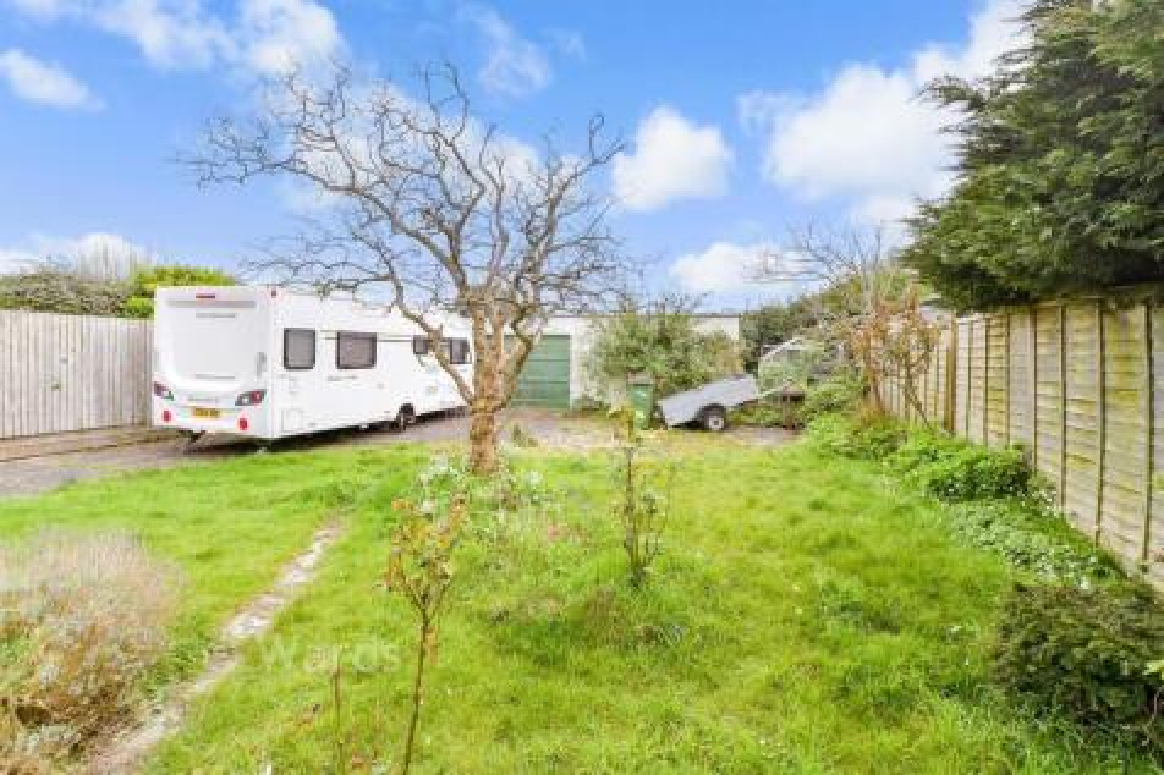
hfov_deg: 100.4
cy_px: 388
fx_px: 485
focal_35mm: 15
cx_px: 582
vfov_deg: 77.3
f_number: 6.3
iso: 160
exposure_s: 1/100
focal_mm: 10
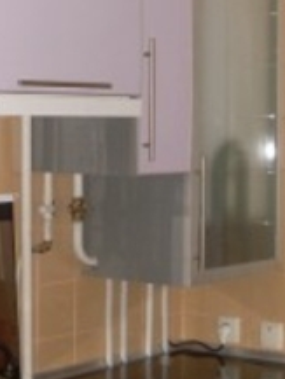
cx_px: 80
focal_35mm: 105
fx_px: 1152
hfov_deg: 14.1
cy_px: 185
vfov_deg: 18.7
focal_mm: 6.3
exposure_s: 1/45
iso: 100
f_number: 3
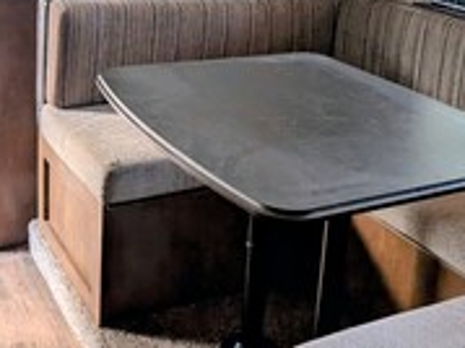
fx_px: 631
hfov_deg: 40.4
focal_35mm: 47
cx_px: 247
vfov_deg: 30.2
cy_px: 73
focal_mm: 6.9
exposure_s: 1/30
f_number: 1.68
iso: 302
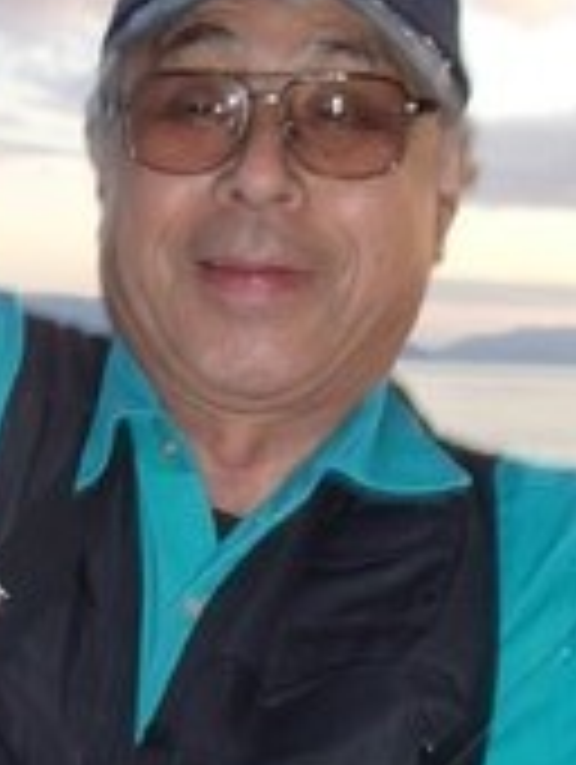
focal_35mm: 79
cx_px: 22
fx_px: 1748
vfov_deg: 24.7
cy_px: 428
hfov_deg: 18.3
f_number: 3.9
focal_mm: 5
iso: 125
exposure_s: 1/60
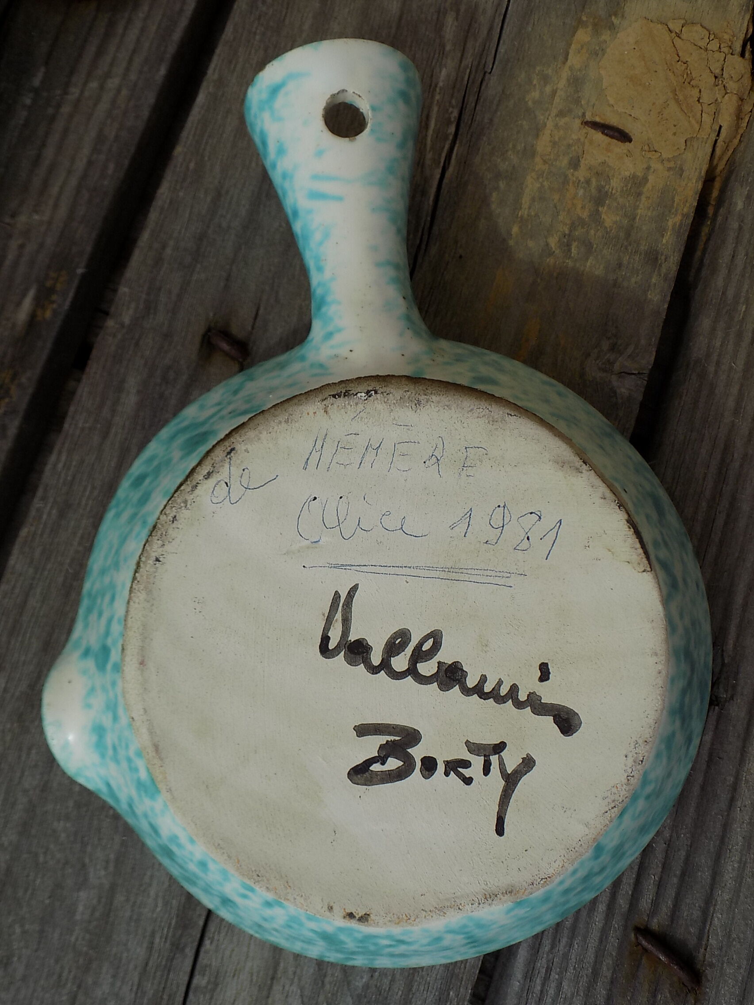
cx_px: 377
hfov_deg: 38.7
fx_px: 1075
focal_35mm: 37
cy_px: 502
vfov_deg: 50.1
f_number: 3.5
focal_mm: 6.6
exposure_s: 1/1250
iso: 80
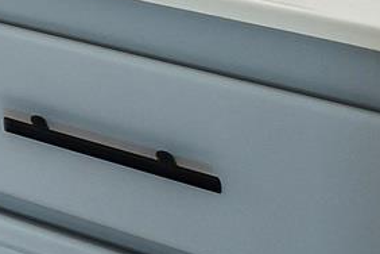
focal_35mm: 87
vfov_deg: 11.0
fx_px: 918
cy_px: -483
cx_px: -945
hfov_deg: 9.5
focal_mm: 12
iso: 160
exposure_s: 1/3.33
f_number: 9
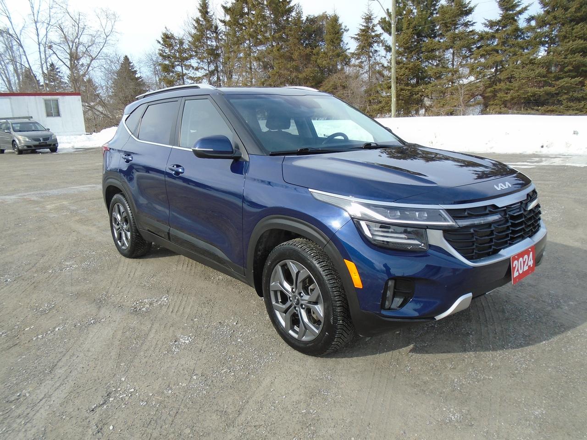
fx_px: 441
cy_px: 220
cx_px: 294
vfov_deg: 53.1
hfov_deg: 67.3
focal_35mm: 26
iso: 100
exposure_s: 1/800
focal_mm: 4.6
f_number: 3.2
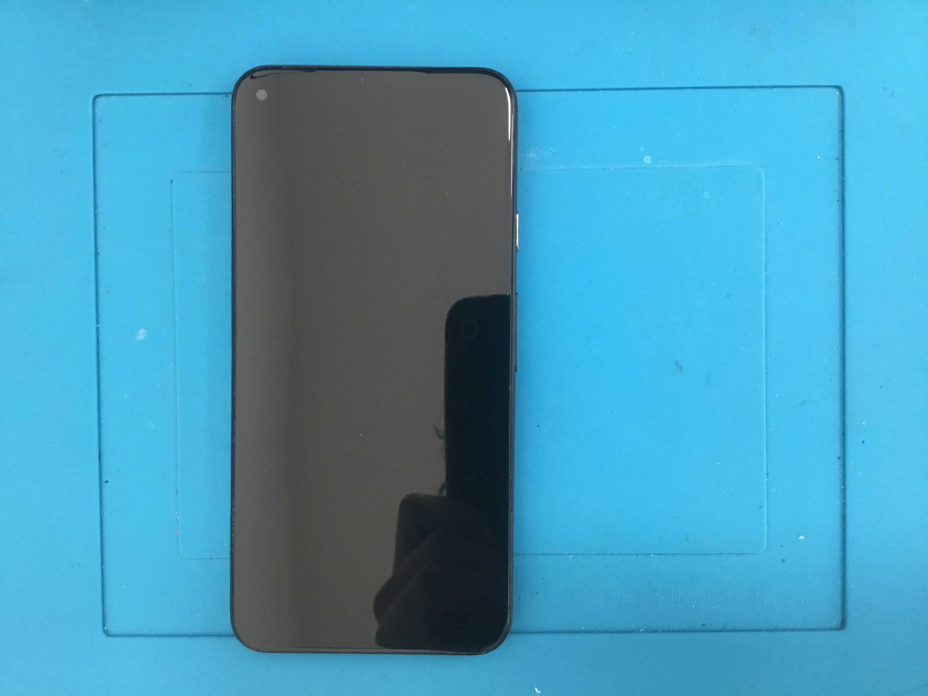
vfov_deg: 45.4
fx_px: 831
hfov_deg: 58.4
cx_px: 464
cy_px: 348
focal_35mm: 31
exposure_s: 1/33
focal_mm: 3.3
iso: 200
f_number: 2.4
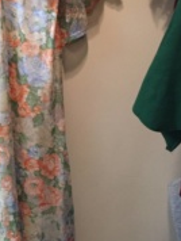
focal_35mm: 65
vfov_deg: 29.4
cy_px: 68
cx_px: -4
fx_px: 452
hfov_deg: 21.7
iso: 200
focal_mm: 4.15
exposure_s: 1/30
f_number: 2.2
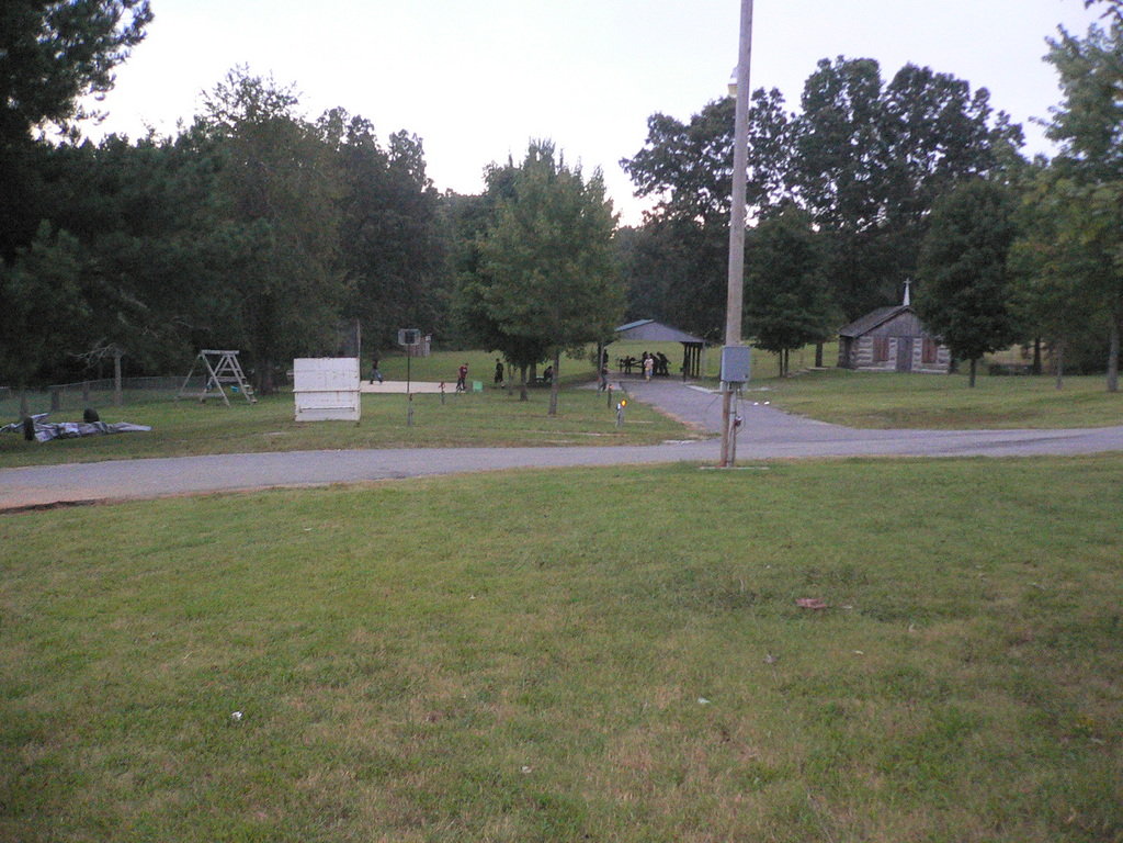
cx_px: 562
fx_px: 1135
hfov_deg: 52.6
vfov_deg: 40.7
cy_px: 422
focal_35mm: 35
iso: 400
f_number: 2.8
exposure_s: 1/60
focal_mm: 5.8
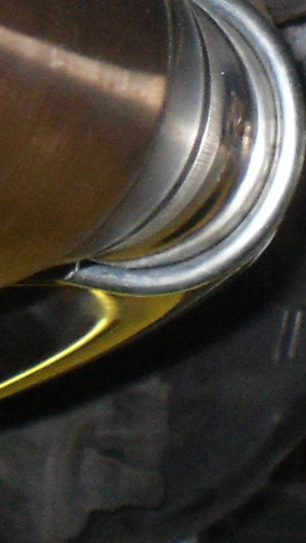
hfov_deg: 5.3
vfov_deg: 9.4
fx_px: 3258
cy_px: -135
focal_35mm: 226
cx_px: 565
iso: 200
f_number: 7.6
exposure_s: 1/45
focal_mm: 6.3
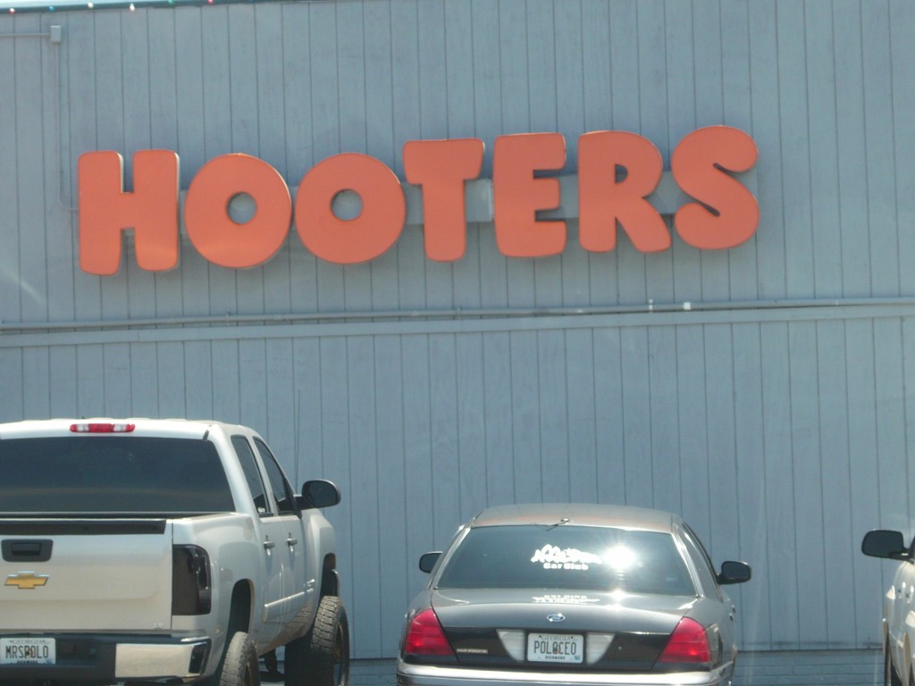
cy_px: 343
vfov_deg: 11.7
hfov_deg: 15.5
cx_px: 458
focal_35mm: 127
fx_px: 3357
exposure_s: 1/200
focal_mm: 16.5
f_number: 5.1
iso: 100
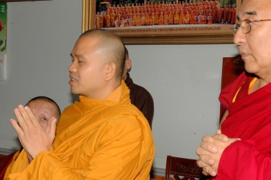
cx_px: 168
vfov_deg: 17.9
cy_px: 103
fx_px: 570
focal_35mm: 76
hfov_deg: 26.7
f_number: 7.1
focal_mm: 31
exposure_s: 1/60
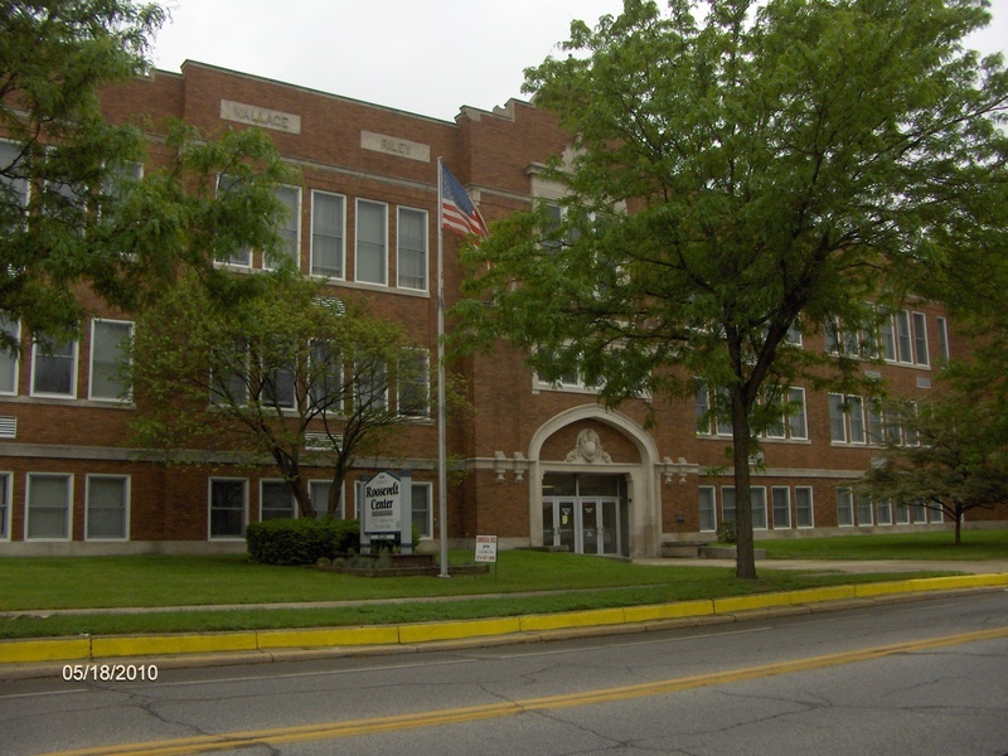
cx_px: 504
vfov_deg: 40.7
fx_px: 1019
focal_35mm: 35
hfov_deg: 52.6
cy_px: 378
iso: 100
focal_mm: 5.8
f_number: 2.6
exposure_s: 1/621
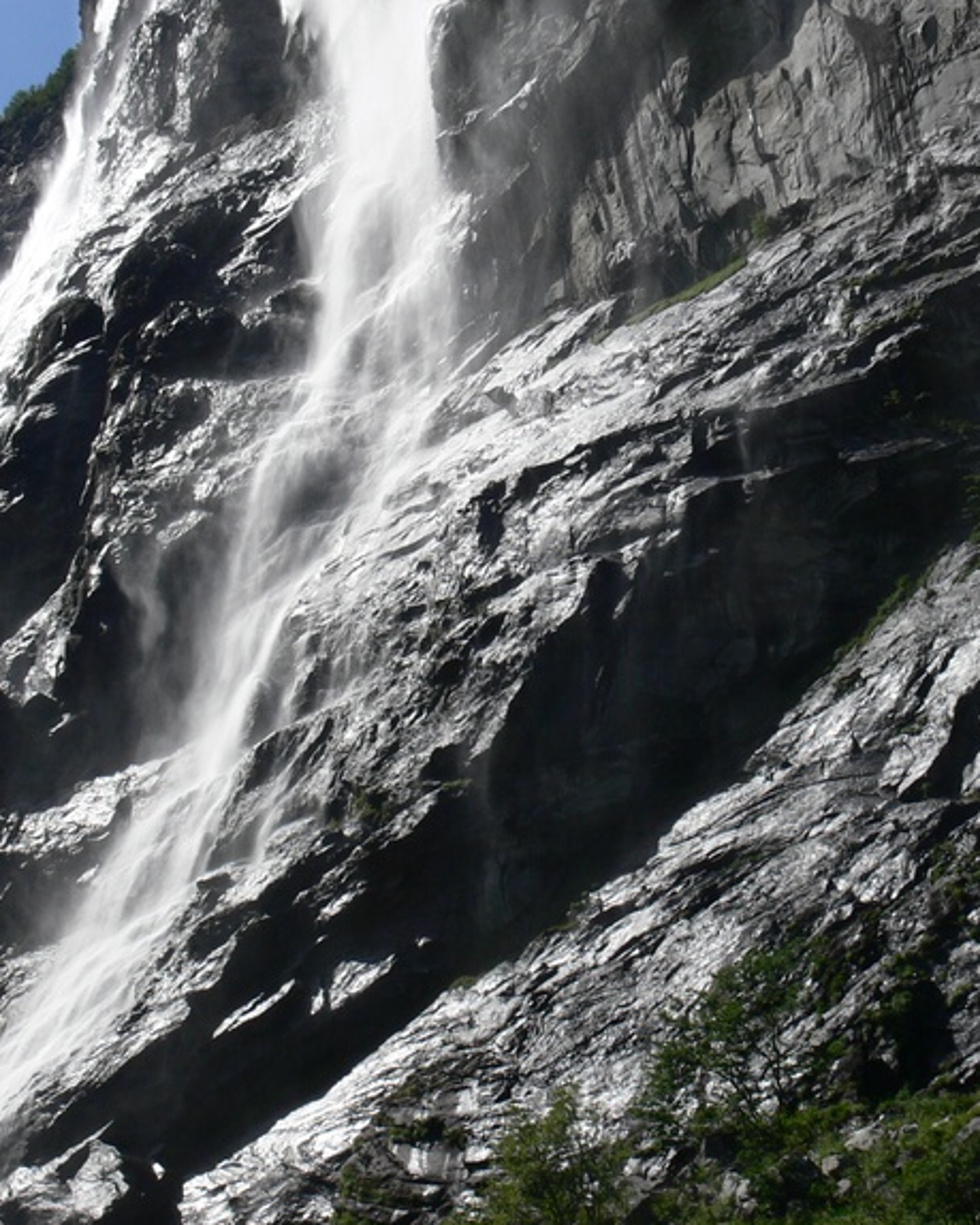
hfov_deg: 25.4
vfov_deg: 31.3
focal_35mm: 60
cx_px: 562
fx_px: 2176
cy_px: 425
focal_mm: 7.4
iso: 80
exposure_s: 1/160
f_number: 5.6
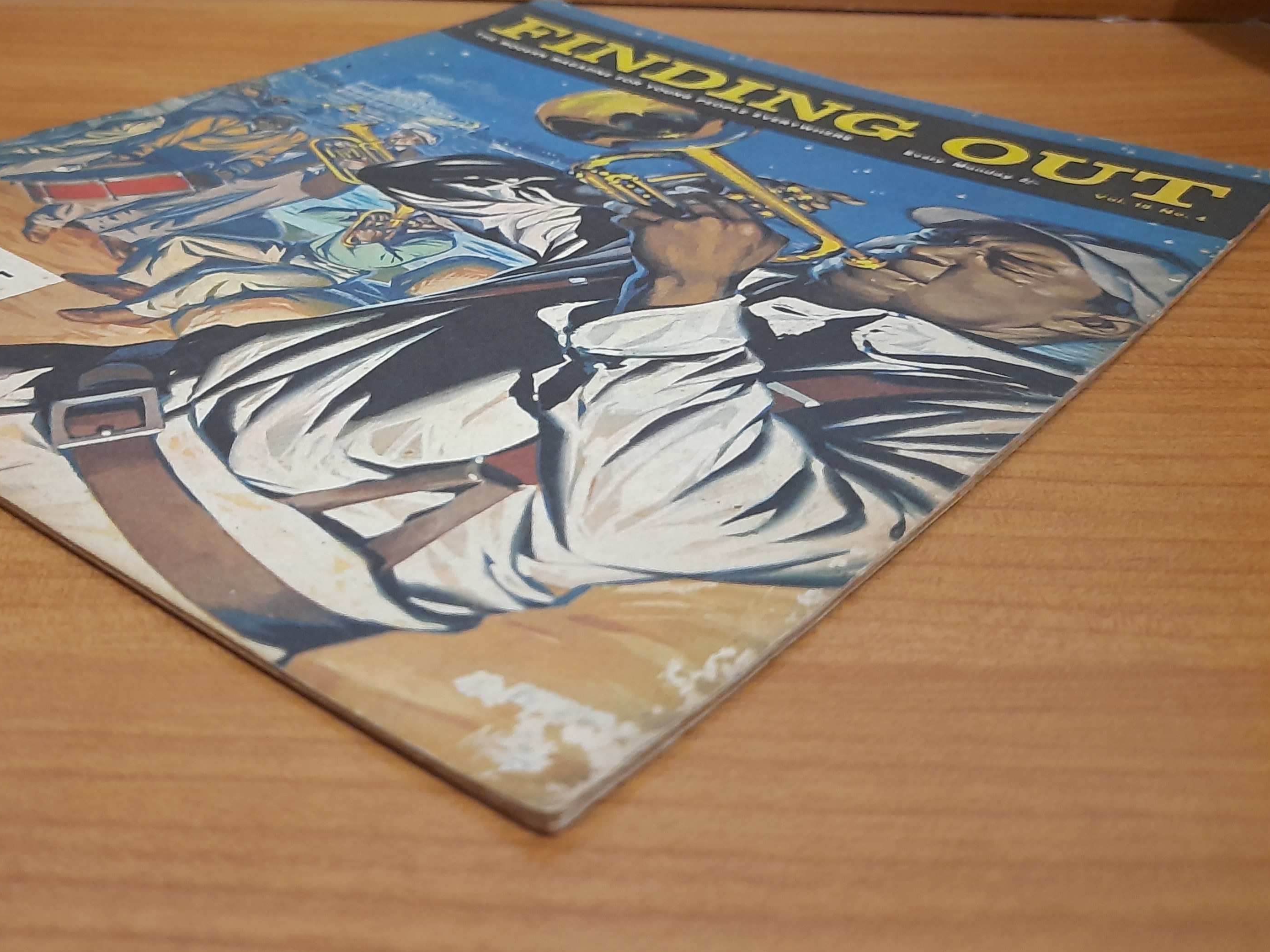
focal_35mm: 36
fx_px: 1321
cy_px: 290
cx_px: 448
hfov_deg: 50.6
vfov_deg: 39.0
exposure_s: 1/25
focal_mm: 4.6
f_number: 2
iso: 640
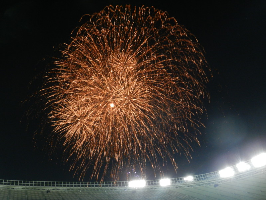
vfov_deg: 24.4
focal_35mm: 60
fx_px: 461
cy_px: 100
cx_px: 133
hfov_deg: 32.2
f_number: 4.6
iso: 560
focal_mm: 10.7
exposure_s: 1/15
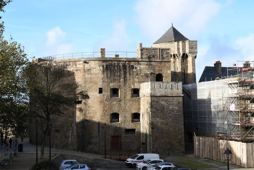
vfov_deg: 27.0
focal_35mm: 50
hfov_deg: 39.6
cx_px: 127
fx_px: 353
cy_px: 85
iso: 100
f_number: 8
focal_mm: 50
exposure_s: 1/200
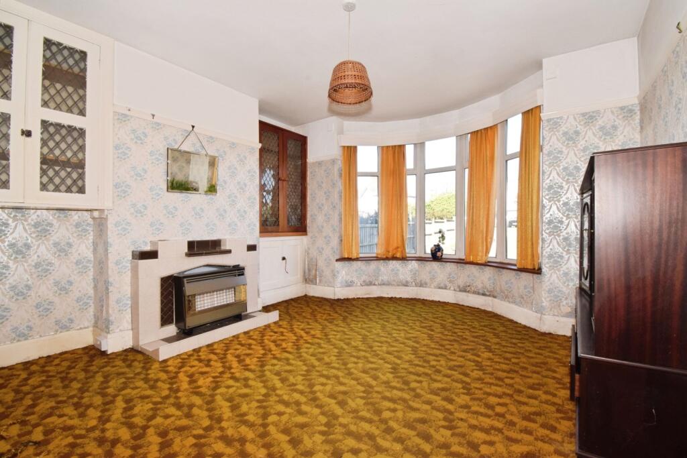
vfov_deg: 77.3
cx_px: 344
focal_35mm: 15
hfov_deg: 100.4
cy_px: 229
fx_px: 286
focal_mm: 10
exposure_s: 1/60
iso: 1000
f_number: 16
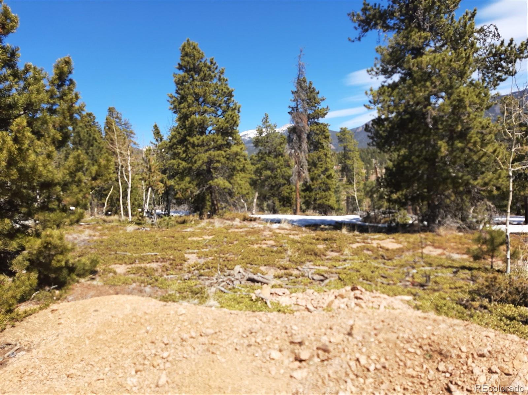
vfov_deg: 53.0
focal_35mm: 26
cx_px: 264
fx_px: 396
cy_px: 198
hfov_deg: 67.4
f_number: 1.7
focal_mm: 3.93
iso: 40
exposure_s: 1/1114
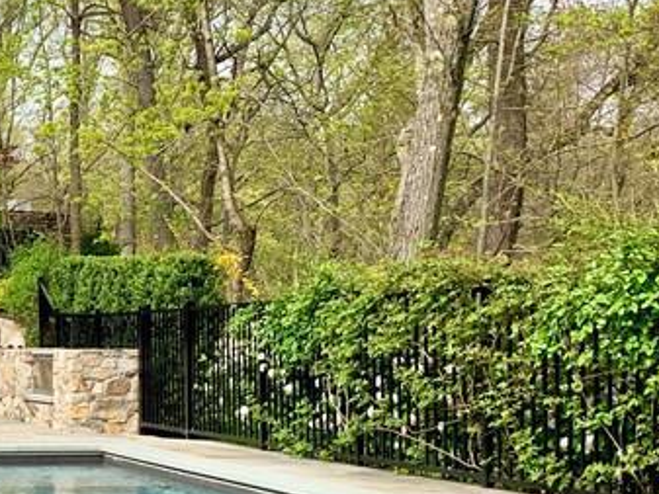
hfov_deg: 22.0
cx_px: -217
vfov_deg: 18.6
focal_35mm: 79
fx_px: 1504
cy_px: 357
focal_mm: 4.2
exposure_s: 1/815
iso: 25
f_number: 1.8
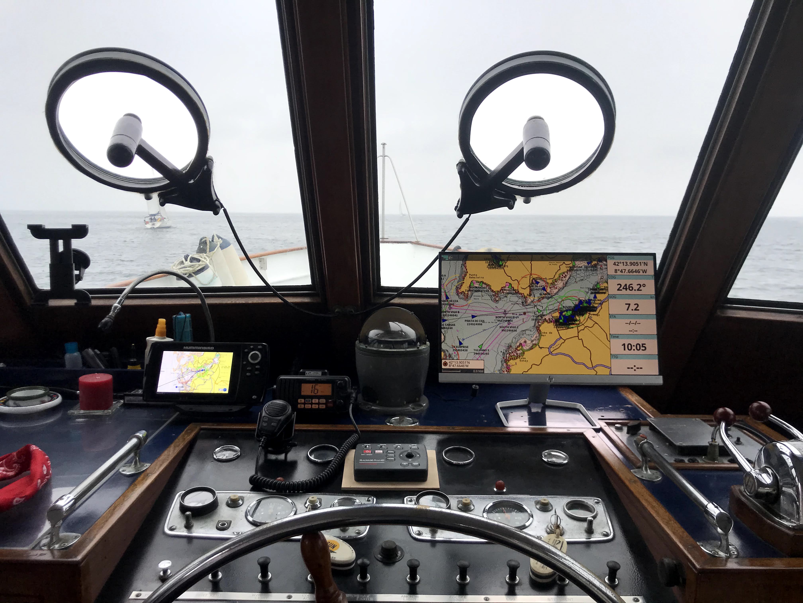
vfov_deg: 49.7
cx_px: 402
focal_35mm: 28
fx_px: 650
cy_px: 302
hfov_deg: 63.4
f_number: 1.8
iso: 20
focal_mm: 3.99
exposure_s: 1/359
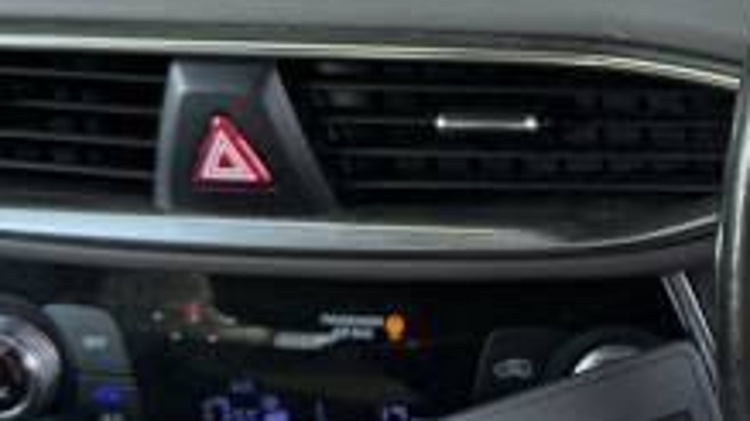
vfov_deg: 9.9
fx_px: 2425
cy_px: 195
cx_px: 986
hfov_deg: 16.6
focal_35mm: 122
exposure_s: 1/121
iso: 64
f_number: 1.78
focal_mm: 6.76
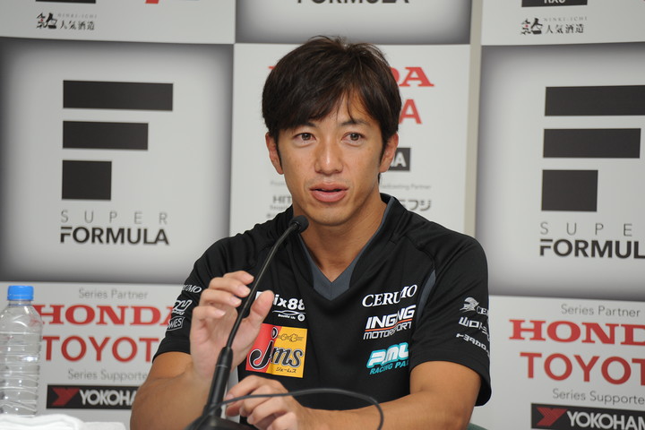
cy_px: 215
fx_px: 3583
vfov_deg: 6.9
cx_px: 322
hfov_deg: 10.3
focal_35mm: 200
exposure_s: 1/250
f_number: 5.6
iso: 800
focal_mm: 200
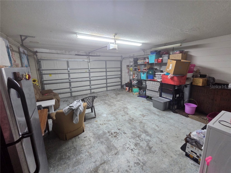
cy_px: 86
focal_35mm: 13
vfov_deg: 89.9
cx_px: 116
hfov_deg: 106.2
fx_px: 87
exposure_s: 1/59
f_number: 2.2
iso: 320
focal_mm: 2.2
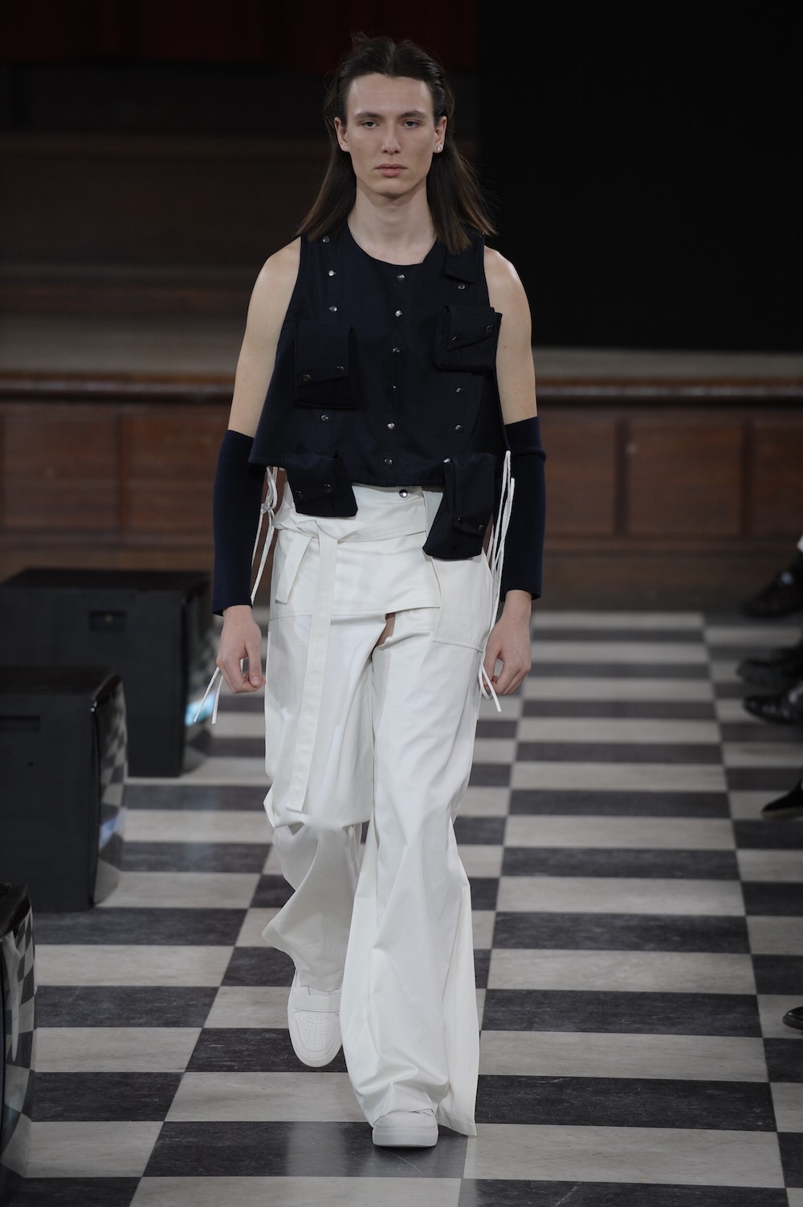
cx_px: 402
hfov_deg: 6.9
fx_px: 6700
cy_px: 604
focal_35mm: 200
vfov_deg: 10.3
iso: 1000
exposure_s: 1/500
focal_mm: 200
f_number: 4
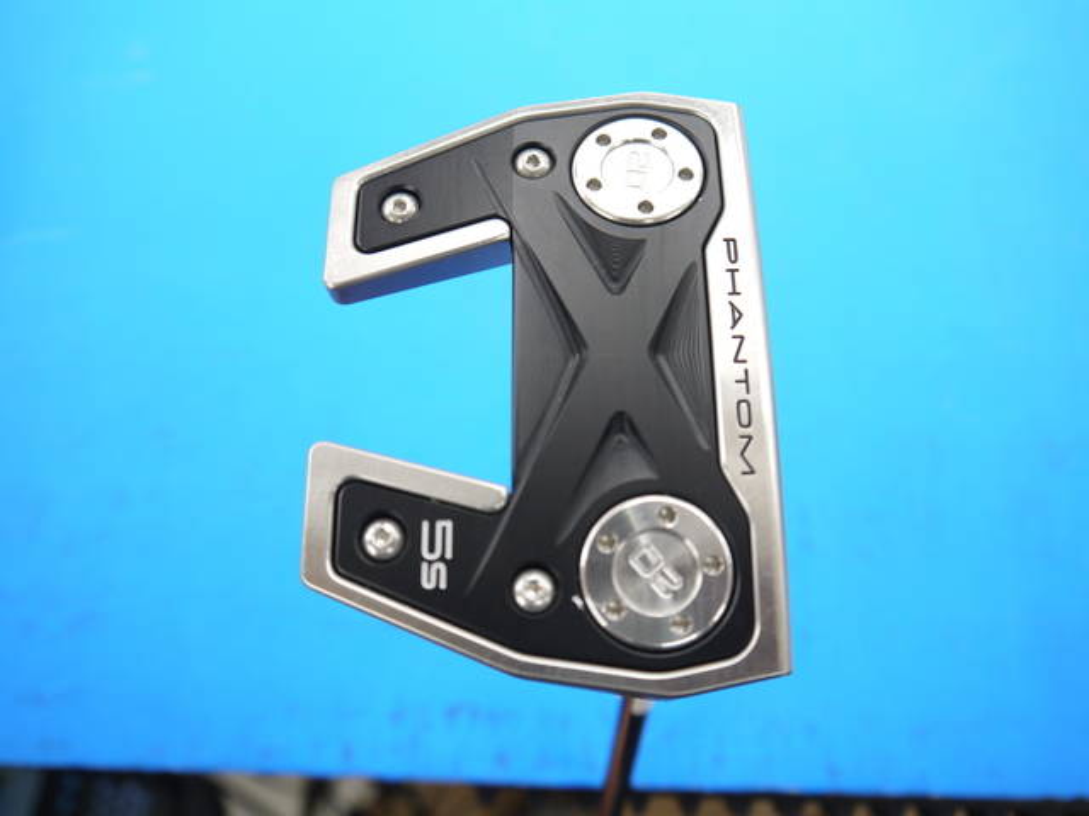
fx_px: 944
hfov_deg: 60.0
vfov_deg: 46.8
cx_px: 544
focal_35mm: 30
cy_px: 408
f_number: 3.6
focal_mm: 15
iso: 320
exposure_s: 1/60
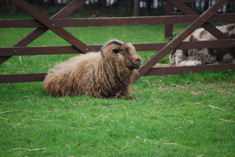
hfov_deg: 6.9
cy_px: 78
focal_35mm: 300
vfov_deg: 4.6
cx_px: 118
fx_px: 1961
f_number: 5.6
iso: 400
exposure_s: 1/80
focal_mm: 200
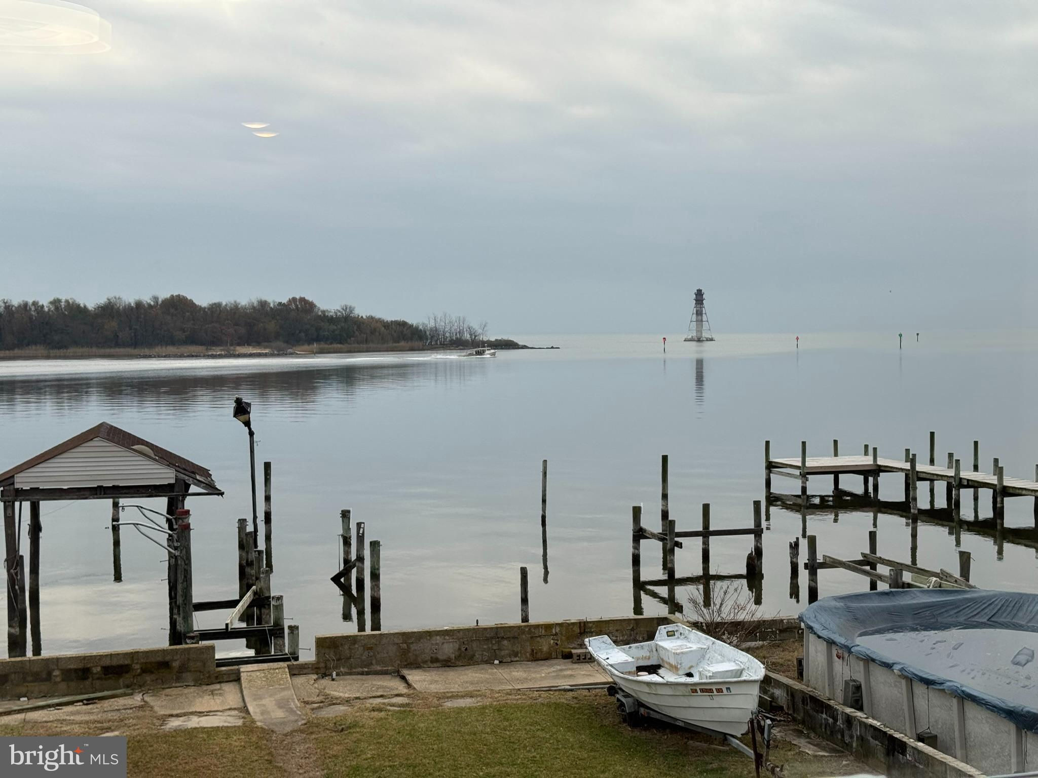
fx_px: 1439
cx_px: 519
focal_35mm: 48
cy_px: 389
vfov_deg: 30.3
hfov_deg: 39.7
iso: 64
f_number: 1.78
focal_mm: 6.76
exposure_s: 1/1724
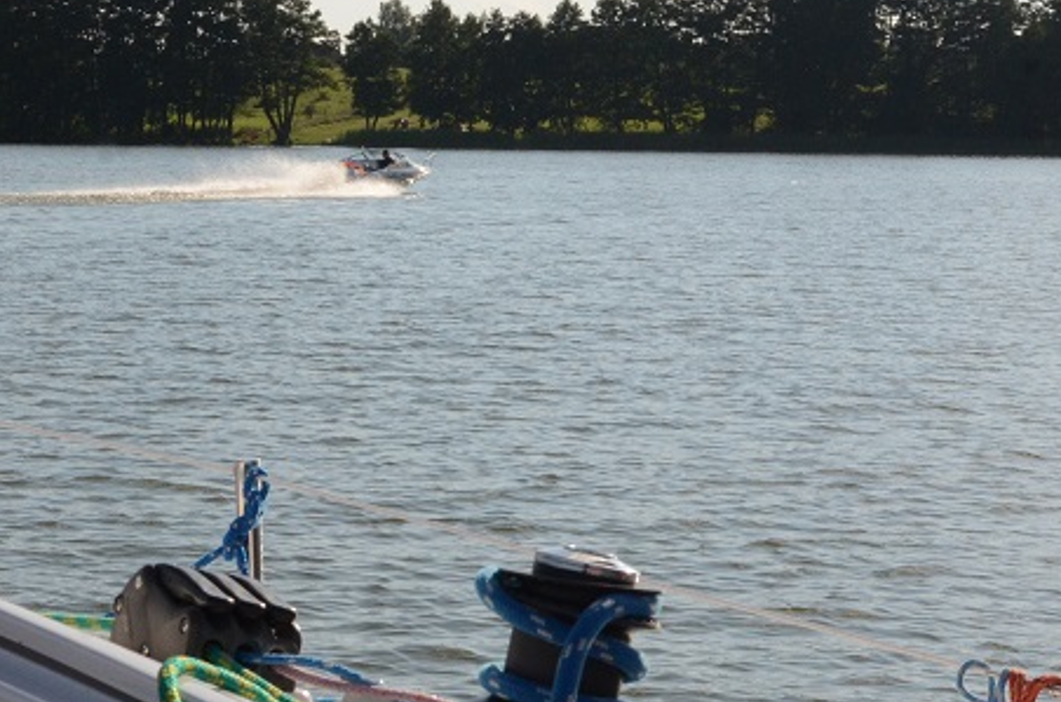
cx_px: 379
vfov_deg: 11.7
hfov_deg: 17.6
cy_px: 177
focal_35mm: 116
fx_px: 3413
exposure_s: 1/800
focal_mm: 35
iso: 1000
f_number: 14
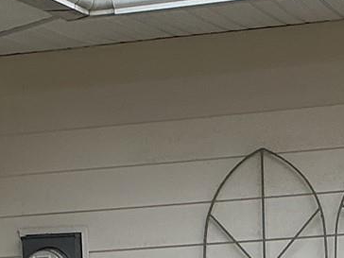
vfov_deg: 8.8
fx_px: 1620
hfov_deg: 12.1
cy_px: 455
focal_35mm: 163
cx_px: 60
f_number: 1.8
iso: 20
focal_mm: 3
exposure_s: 1/120
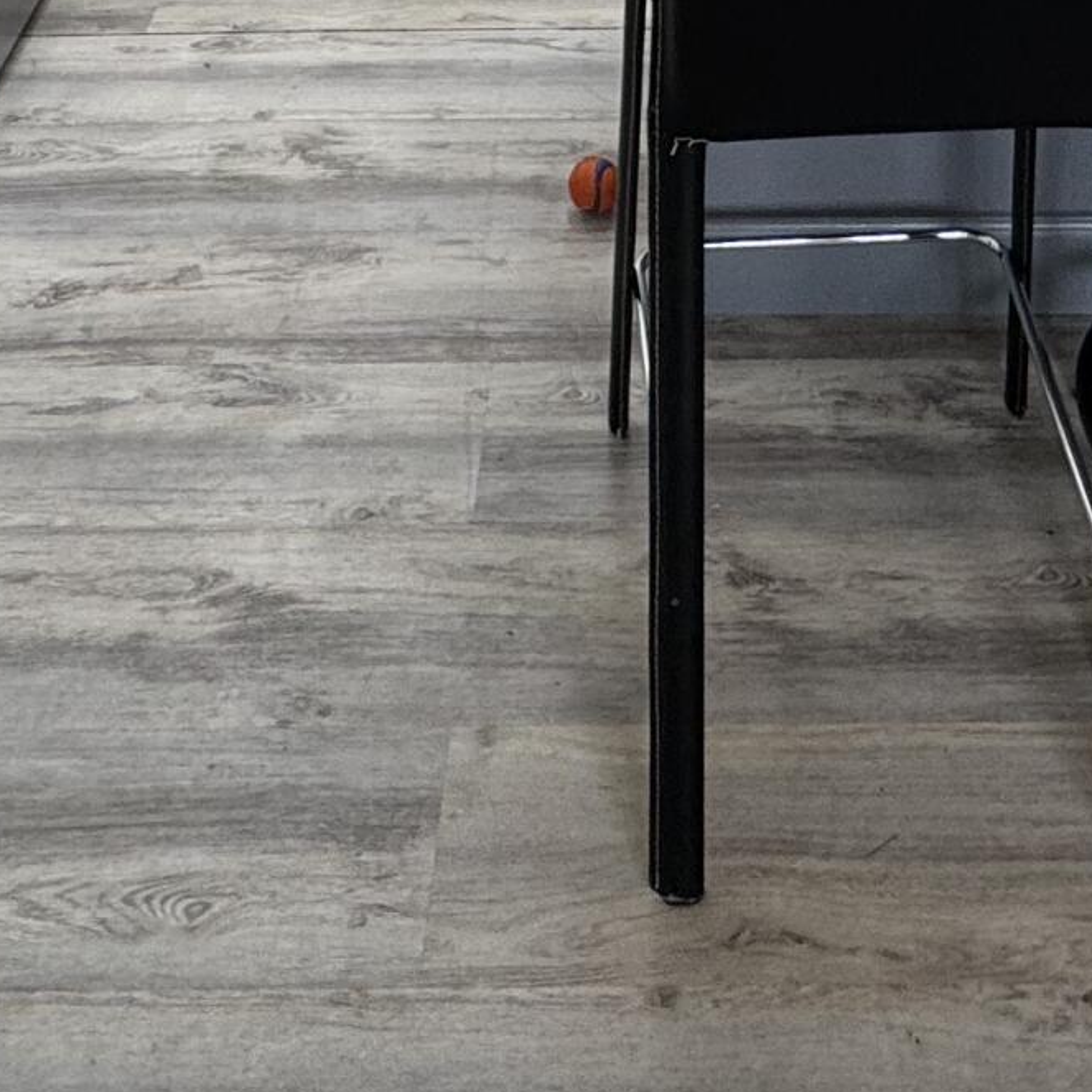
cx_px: 684
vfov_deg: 23.8
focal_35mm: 56
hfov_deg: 30.4
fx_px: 1999
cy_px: -576
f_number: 2.2
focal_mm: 2.22
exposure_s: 1/99
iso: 64
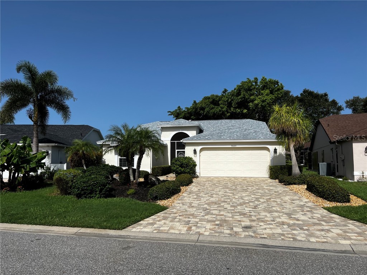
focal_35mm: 26
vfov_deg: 53.1
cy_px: 138
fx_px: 276
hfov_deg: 67.3
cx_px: 184
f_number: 1.5
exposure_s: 1/8000
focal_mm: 5.7
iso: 50
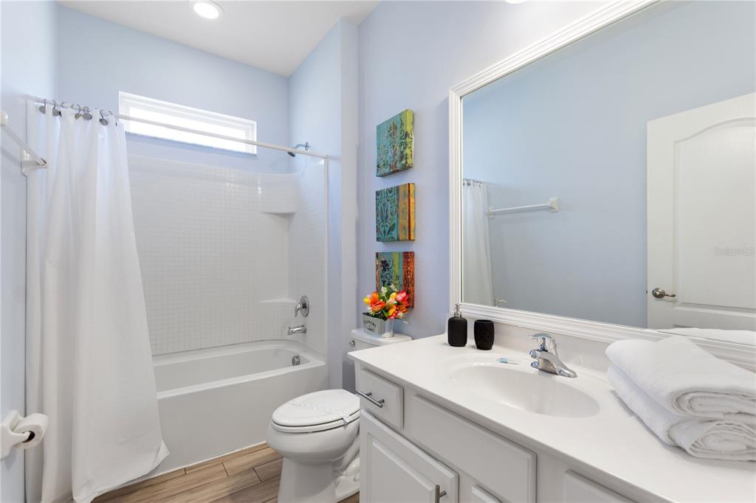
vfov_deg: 77.3
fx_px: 315
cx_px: 378
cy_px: 252
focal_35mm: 15
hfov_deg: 100.4
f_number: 4.5
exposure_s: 1/500
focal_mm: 10
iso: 400
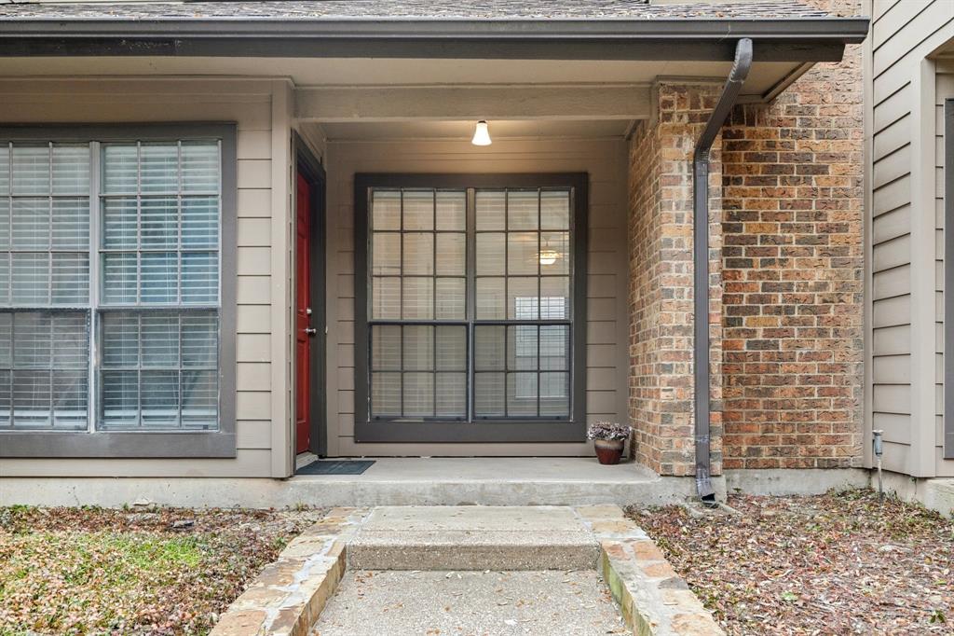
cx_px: 477
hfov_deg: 61.9
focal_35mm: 30
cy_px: 318
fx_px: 795
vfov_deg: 43.6
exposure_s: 1/30
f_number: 8
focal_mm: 30
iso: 400
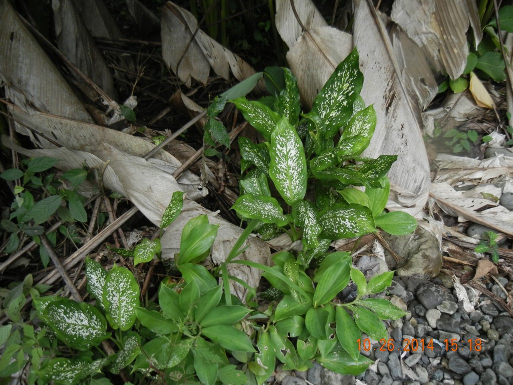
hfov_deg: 60.0
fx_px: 445
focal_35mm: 30
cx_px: 256
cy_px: 192
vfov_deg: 46.8
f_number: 3.5
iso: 194
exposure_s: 1/58.7
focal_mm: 5.4
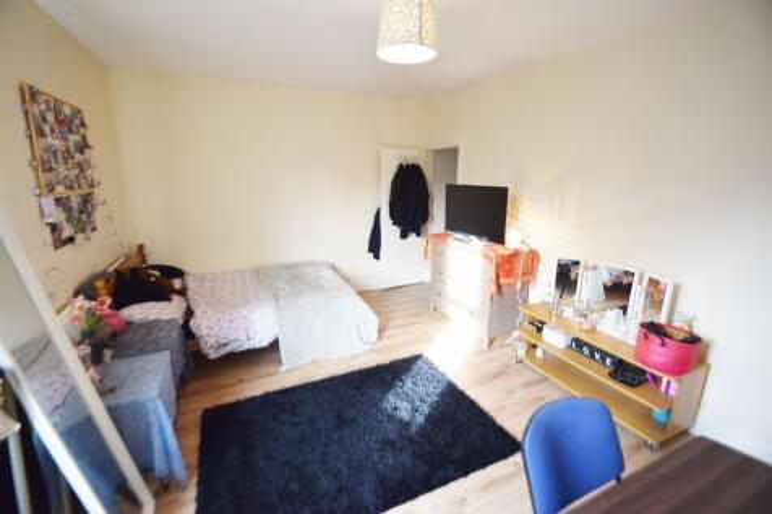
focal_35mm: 15
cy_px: 257
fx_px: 322
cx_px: 386
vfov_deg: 77.3
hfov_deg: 100.4
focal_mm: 10
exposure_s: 1/80
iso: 400
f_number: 4.5
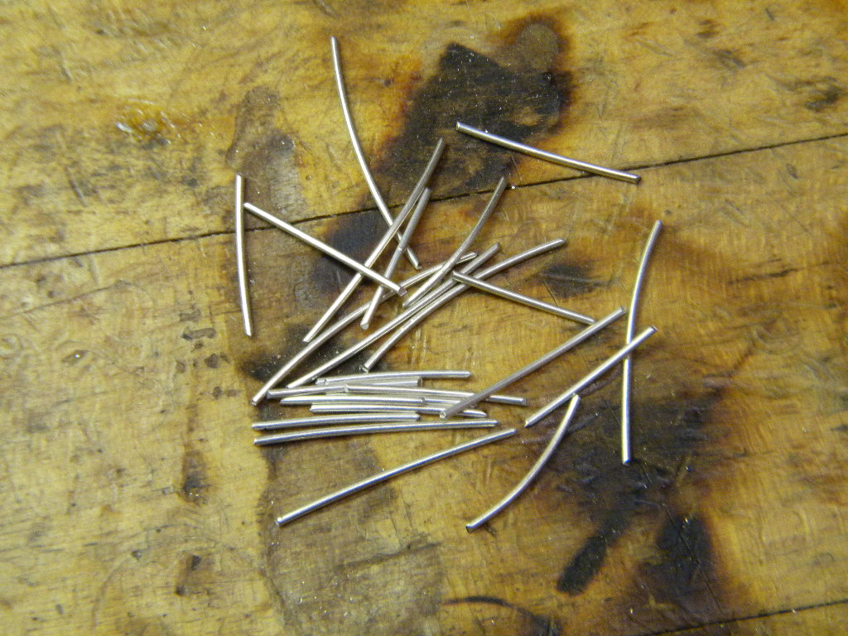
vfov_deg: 17.8
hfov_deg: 23.6
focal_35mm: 83
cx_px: 424
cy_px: 318
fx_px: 2033
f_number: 4.5
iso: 390
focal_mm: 15.1
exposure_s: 1/59.4
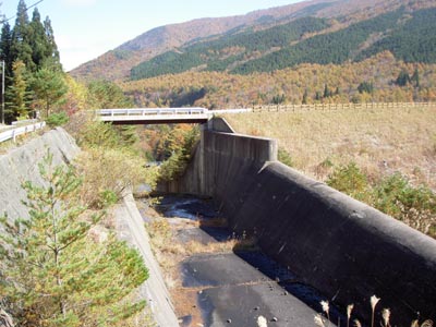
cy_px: 164
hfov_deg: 47.9
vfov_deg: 36.8
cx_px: 218
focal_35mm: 39
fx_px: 491
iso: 50
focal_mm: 8
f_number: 4.7
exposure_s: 1/125
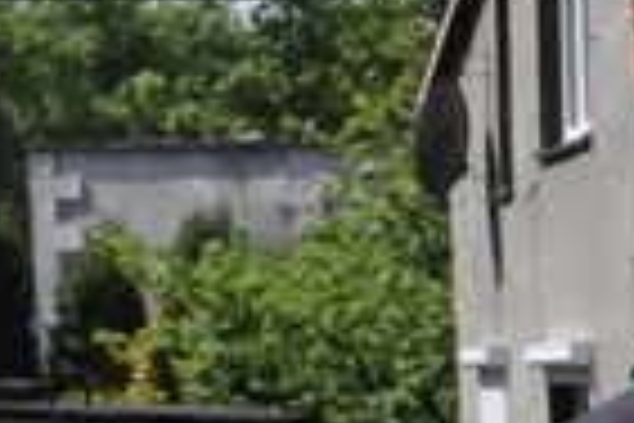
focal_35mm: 223
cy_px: 634
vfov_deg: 6.1
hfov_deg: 7.5
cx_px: 2190
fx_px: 3919
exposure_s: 1/800
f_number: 14
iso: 800
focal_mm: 21
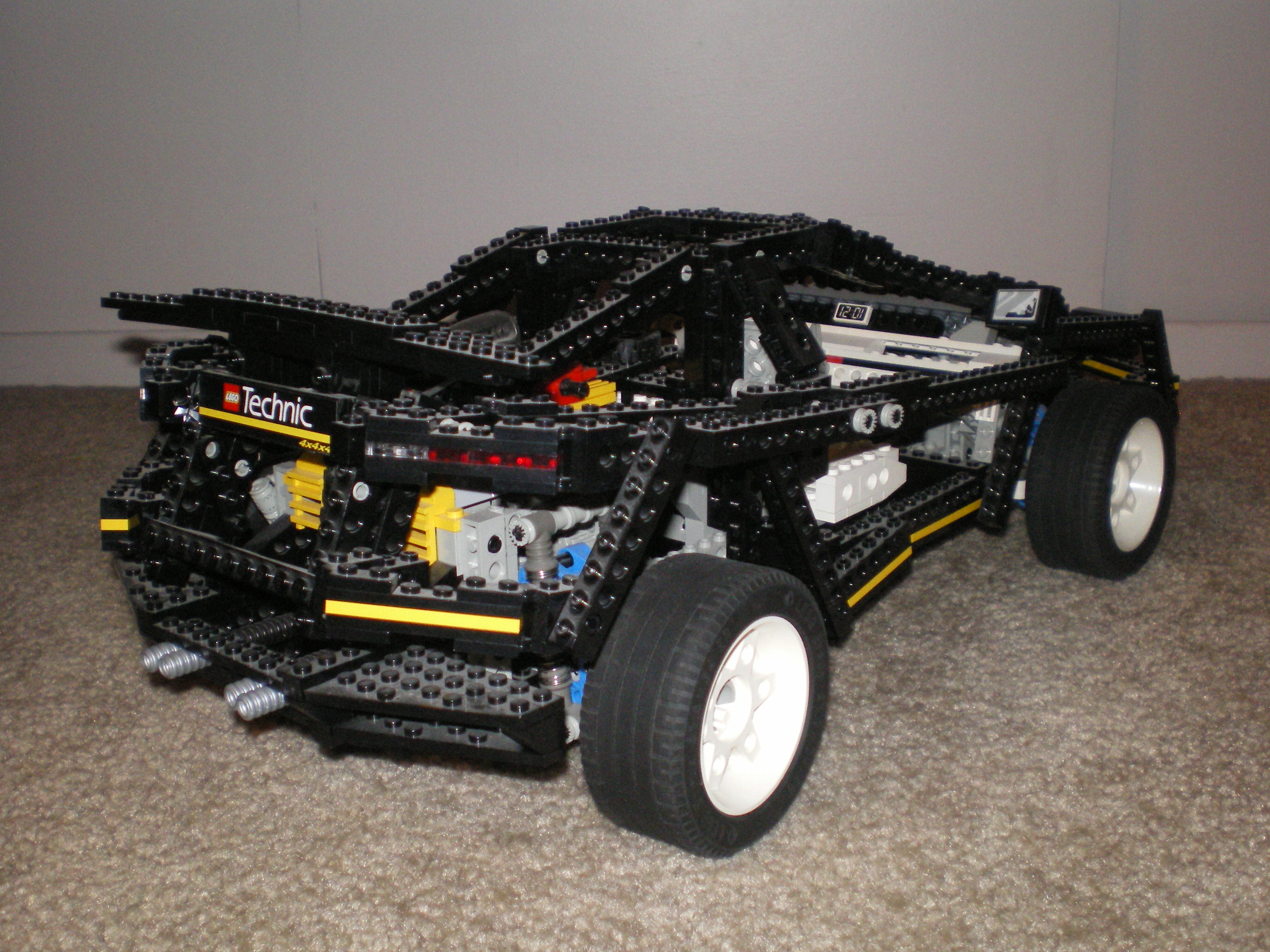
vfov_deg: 37.7
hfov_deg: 49.0
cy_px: 476
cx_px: 635
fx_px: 1394
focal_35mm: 38
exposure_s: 1/30
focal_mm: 6.3
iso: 400
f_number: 3.1
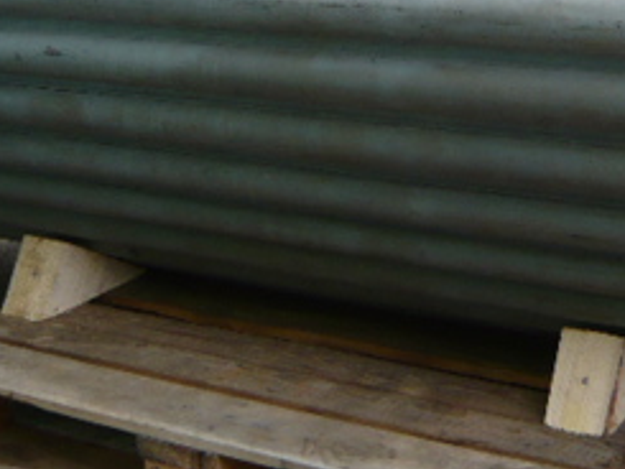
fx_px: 1319
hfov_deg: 26.3
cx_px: 482
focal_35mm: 73
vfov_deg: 19.5
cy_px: -20
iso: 100
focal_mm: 4.6
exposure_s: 1/100
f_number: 2.8
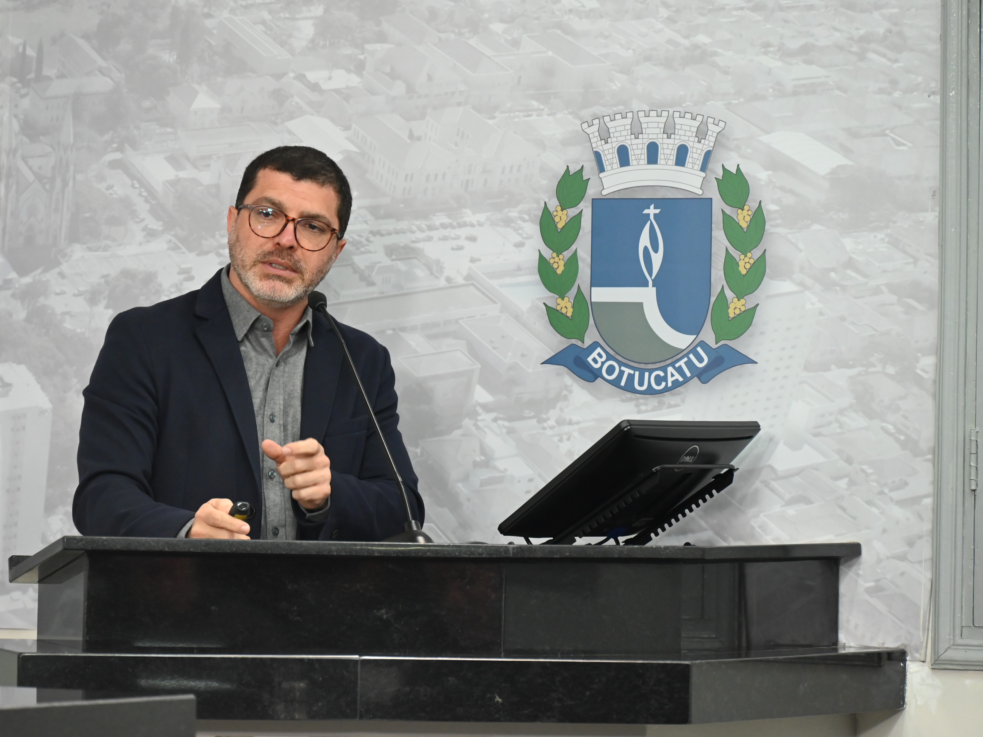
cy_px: 369
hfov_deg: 9.1
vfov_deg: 6.8
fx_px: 6162
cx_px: 433
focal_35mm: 217
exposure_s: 1/125
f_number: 6.3
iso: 3200
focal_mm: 200
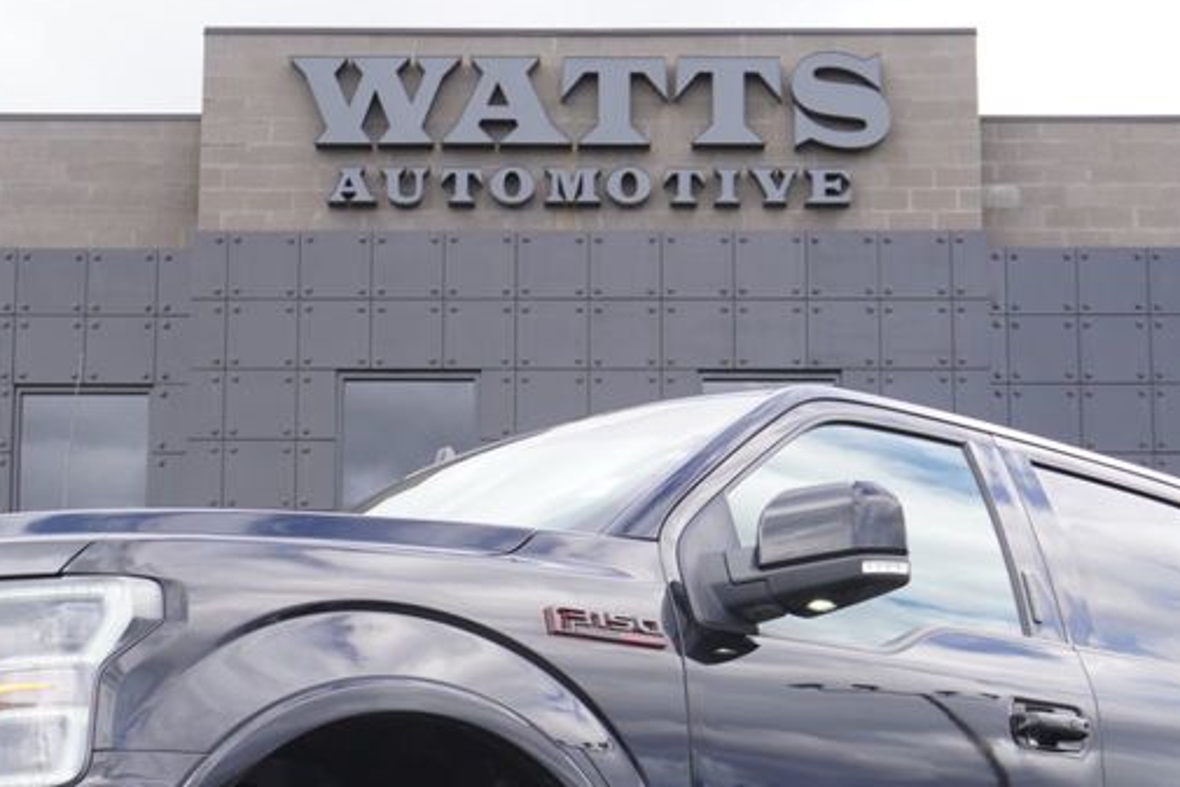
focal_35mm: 73
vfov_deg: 18.2
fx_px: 2393
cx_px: 537
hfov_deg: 27.7
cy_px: 782
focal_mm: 24
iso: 100
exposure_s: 1/80
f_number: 5
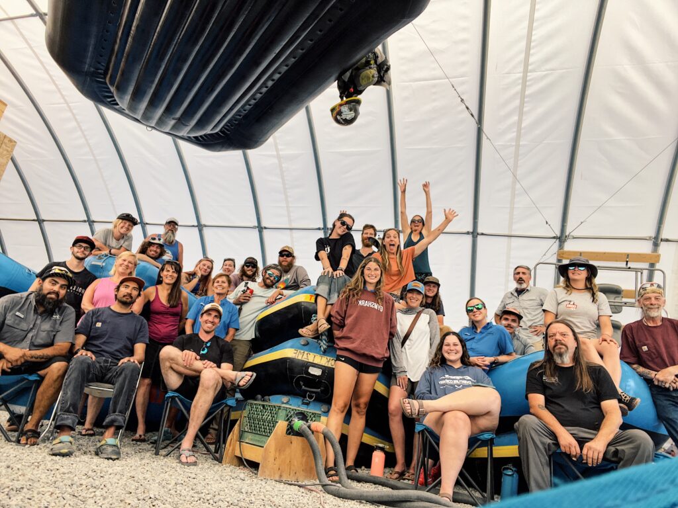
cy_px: 254
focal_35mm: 23
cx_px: 339
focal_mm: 2.71
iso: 25
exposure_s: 1/121
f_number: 2.2
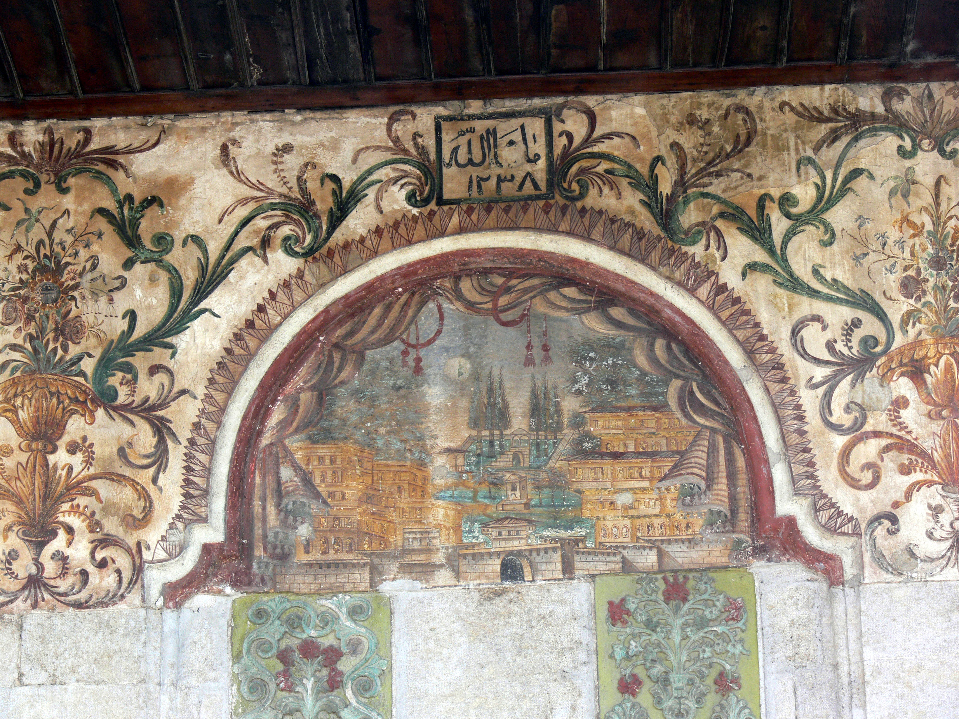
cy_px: 360
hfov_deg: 16.3
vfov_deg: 12.2
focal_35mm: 121
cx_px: 480
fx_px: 3352
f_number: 5.6
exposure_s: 1/160
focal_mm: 25.6
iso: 100
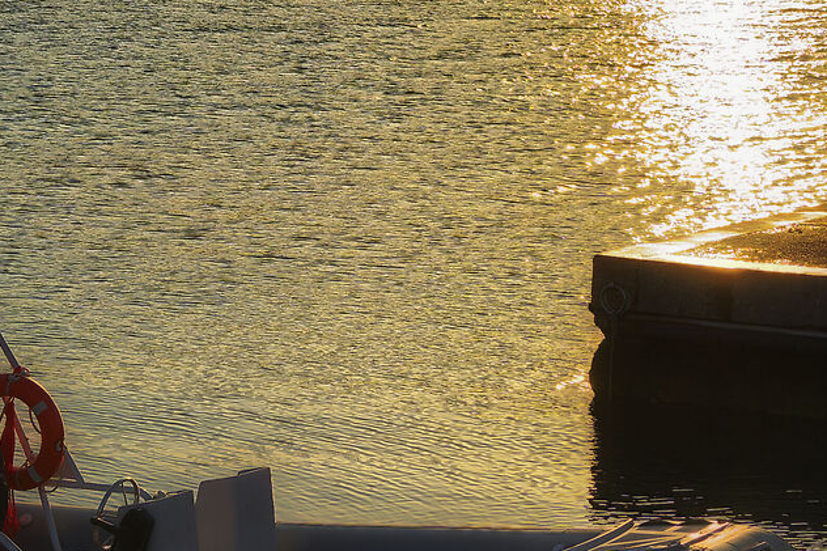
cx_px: 383
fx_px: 3054
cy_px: -3
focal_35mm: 133
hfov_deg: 15.4
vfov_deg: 10.2
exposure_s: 1/640
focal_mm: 35
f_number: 8
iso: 100
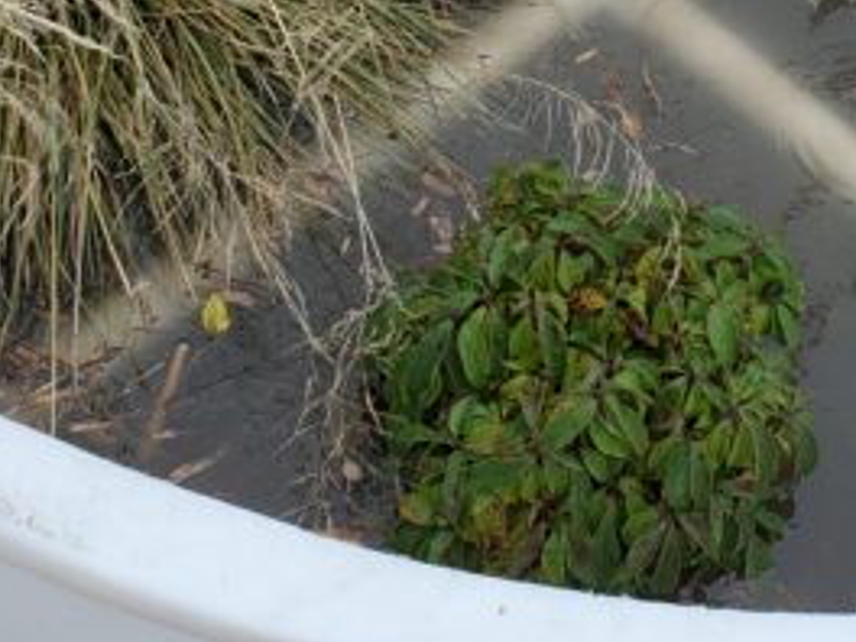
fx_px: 1929
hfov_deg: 24.6
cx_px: 697
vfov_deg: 18.0
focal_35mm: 78
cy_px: -130
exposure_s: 1/273
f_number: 2.4
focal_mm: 4.3
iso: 50
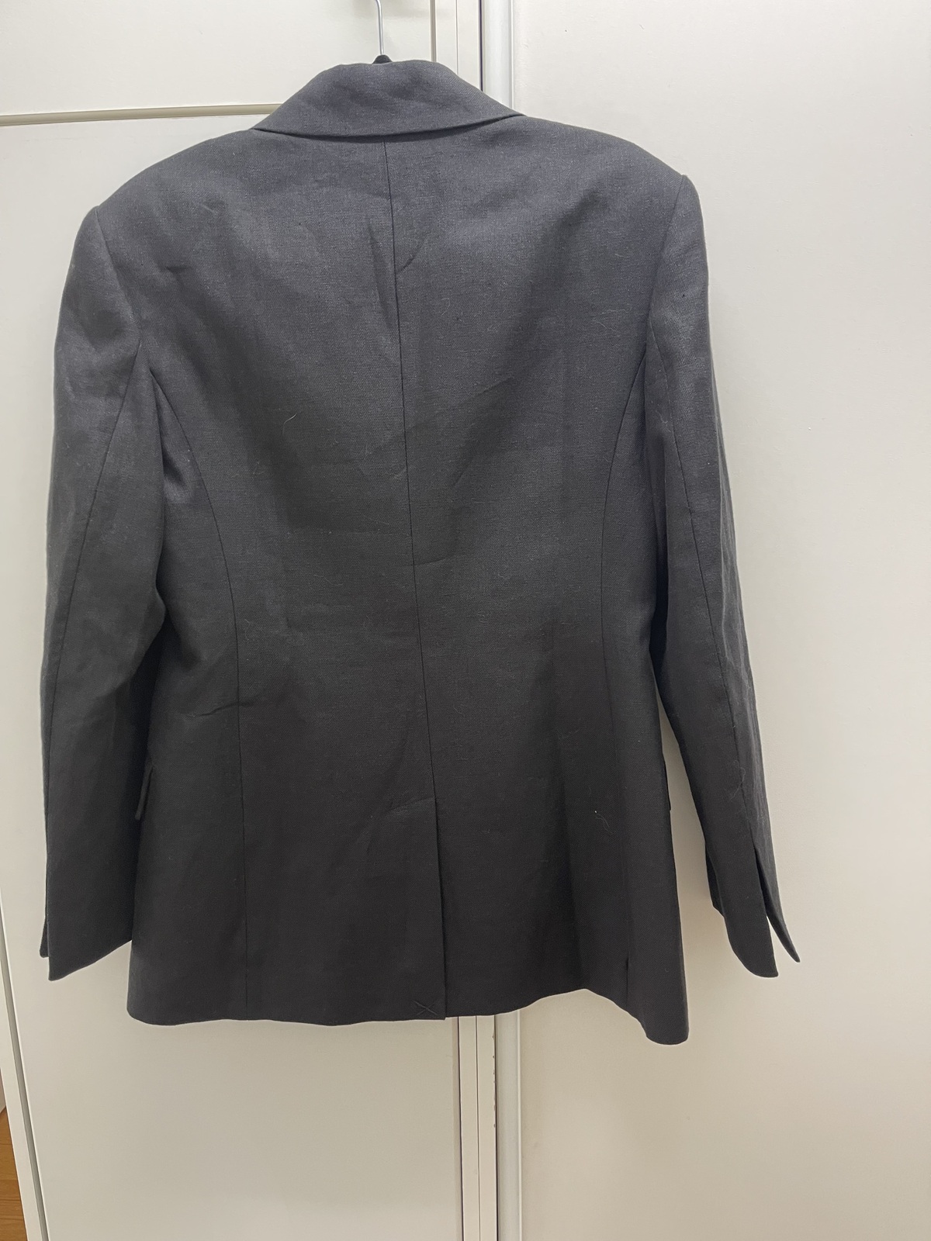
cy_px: 620
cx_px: 466
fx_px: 897
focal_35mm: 25
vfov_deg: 69.4
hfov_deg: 54.9
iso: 250
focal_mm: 5.1
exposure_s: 1/50
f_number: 1.6
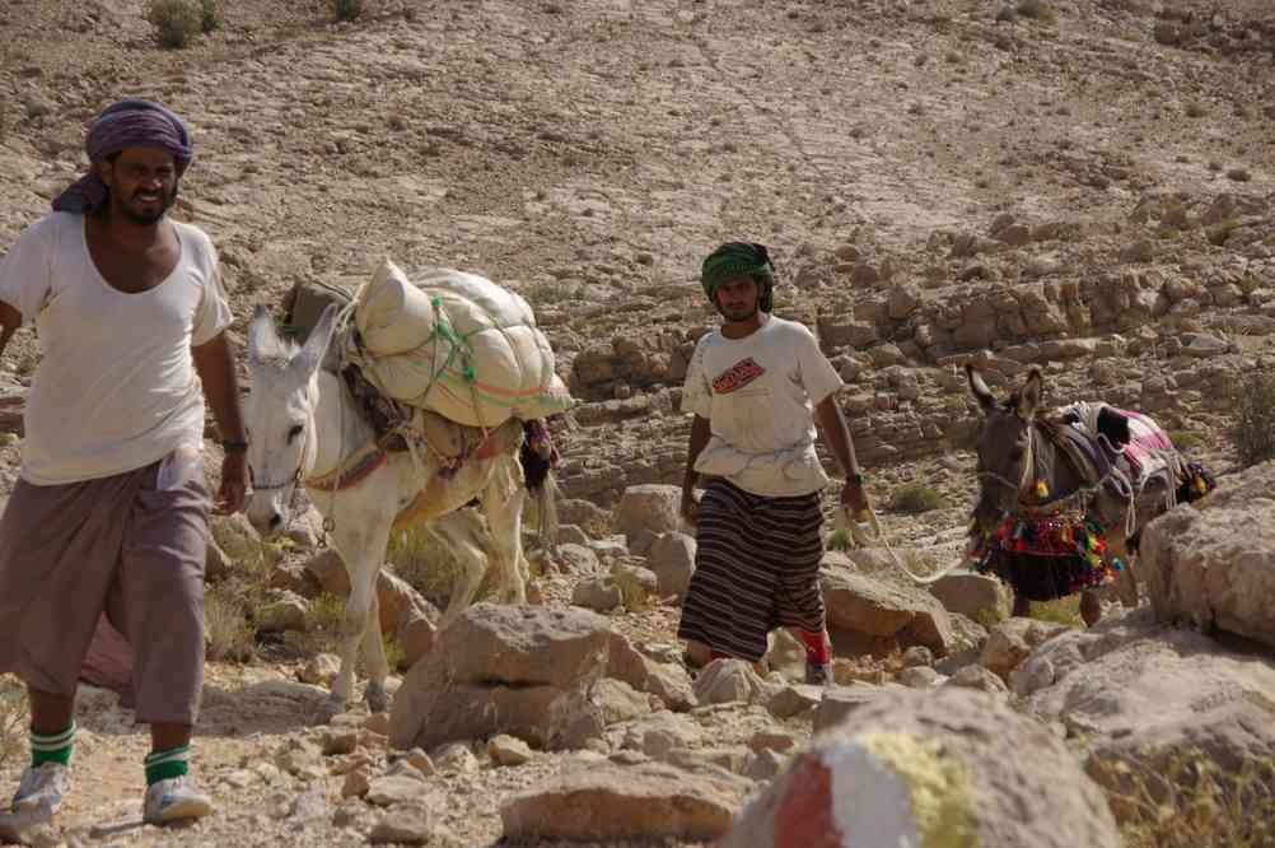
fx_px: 4918
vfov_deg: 9.8
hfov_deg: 14.8
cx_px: 638
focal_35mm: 139
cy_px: 424
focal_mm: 92.5
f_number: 9.5
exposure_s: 1/250
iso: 100
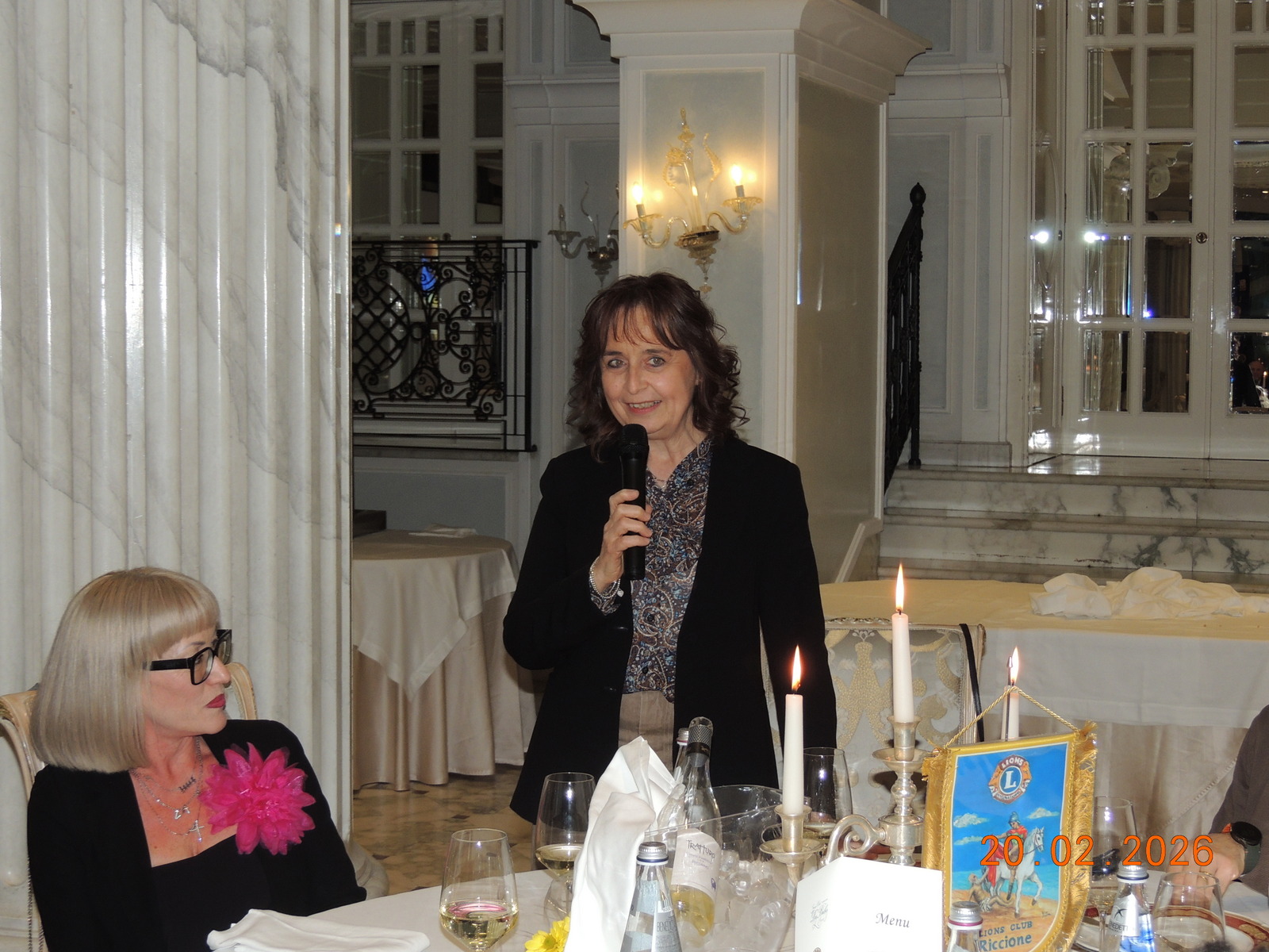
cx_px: 634
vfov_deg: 24.4
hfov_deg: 32.2
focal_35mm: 60
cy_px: 476
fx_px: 2200
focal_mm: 10.7
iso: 200
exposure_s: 1/50
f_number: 3.7
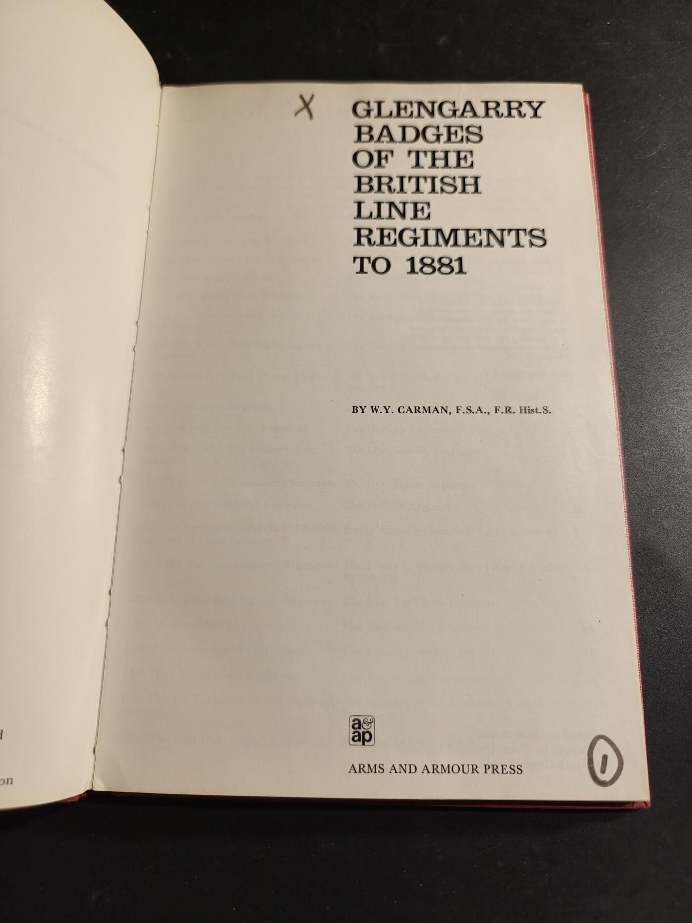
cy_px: 462
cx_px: 346
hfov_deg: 58.9
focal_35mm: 23
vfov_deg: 73.9
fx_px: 613
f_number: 1.6
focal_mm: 6.06
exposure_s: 1/200
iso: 64
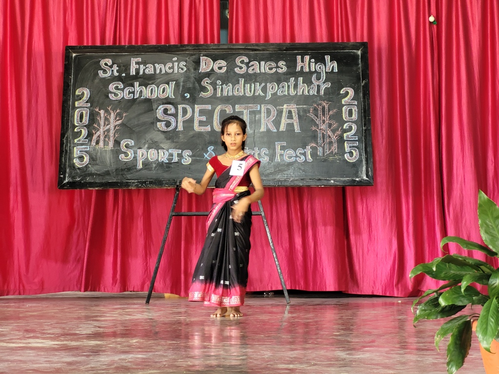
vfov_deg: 19.4
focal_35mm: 76
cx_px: 250
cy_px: 187
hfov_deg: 25.7
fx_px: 1096
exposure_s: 1/50
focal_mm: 7.12
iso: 125
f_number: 2.4
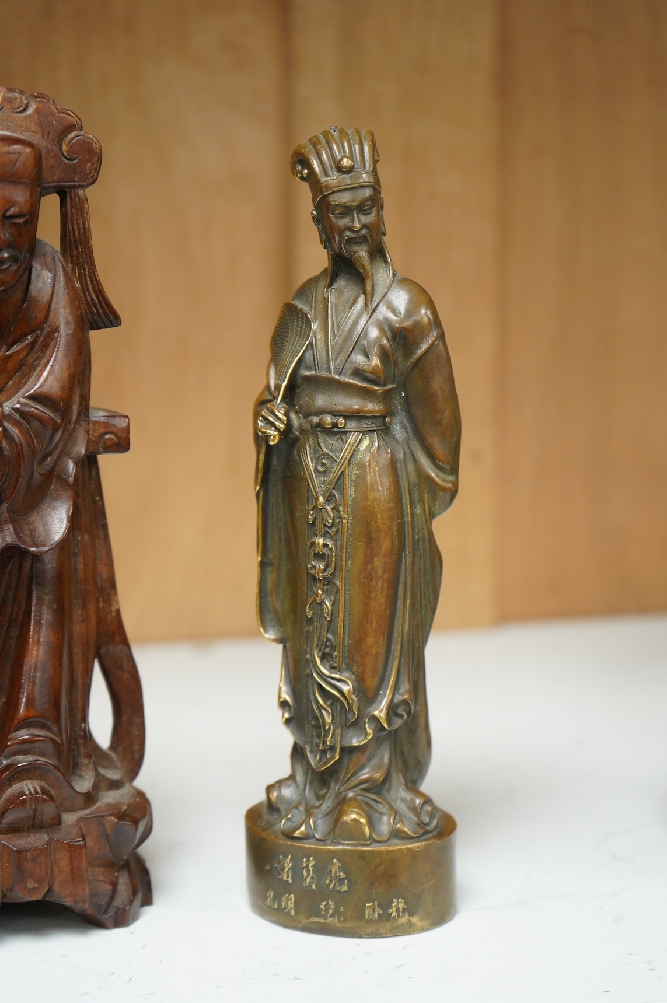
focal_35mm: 70
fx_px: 1949
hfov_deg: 19.4
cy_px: 502
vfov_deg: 28.9
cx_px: 334
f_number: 6.3
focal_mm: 70
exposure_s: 1/100
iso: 2500
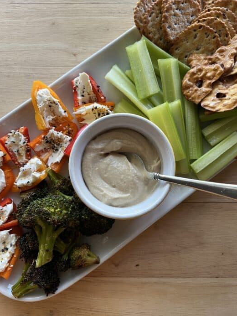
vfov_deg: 65.3
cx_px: 114
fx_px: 246
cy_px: 159
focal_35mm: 27
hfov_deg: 51.4
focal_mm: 5.7
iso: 125
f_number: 1.5
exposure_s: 1/61
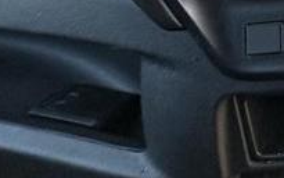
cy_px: -178
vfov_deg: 15.8
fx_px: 503
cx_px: 496
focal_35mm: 65
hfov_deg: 21.7
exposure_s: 1/99
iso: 160
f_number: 2.2
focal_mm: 2.22
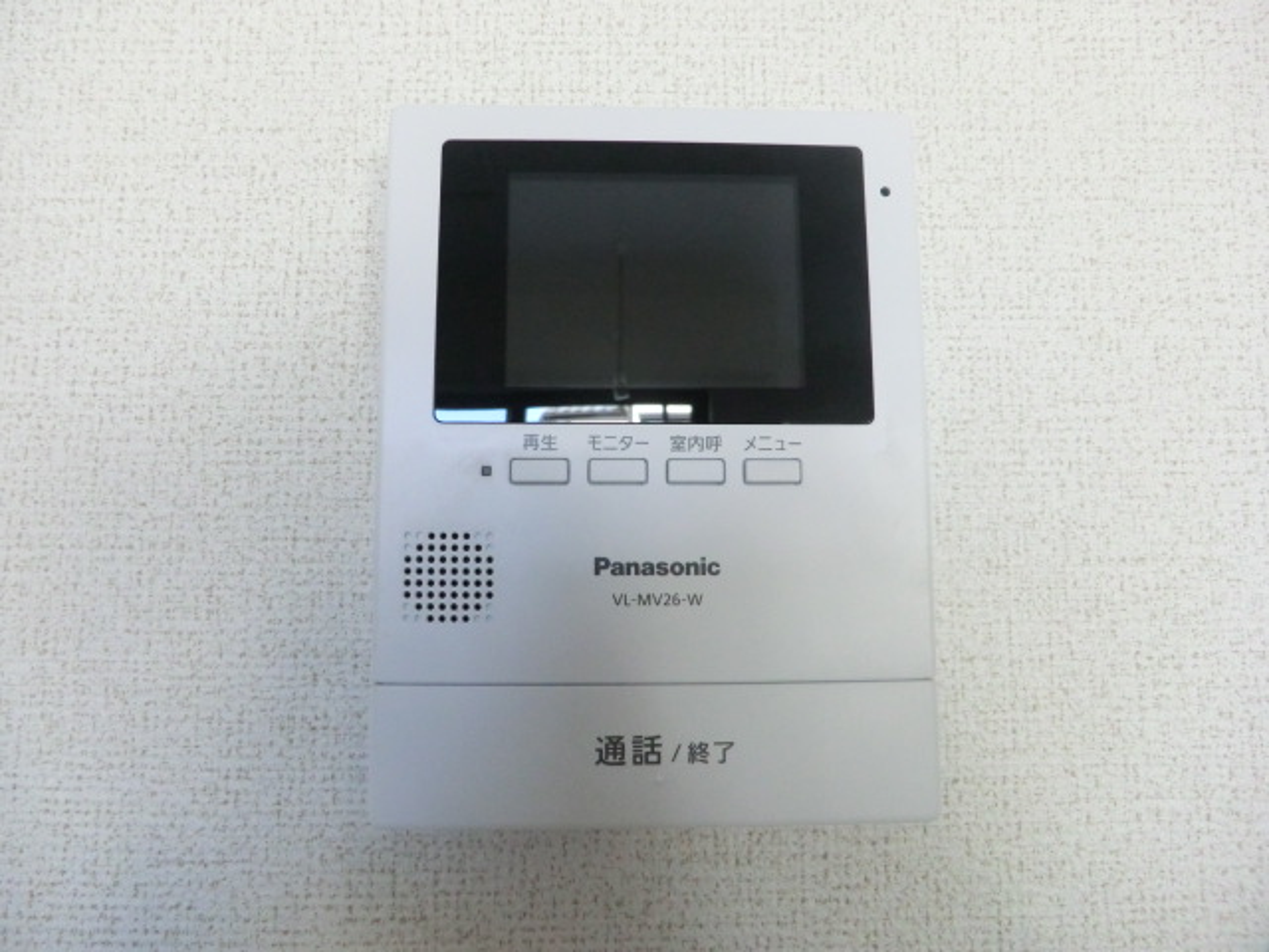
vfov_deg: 56.8
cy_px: 476
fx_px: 880
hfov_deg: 71.6
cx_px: 634
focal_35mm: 24
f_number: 3.2
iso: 400
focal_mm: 4.3
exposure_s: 1/60
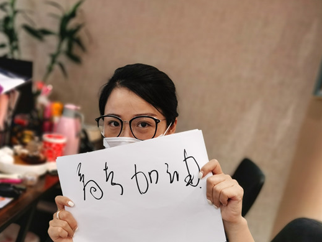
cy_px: 148
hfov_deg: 47.0
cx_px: 103
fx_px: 363
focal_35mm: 39
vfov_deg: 36.6
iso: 320
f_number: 1.6
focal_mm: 5.56
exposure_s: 1/33.3
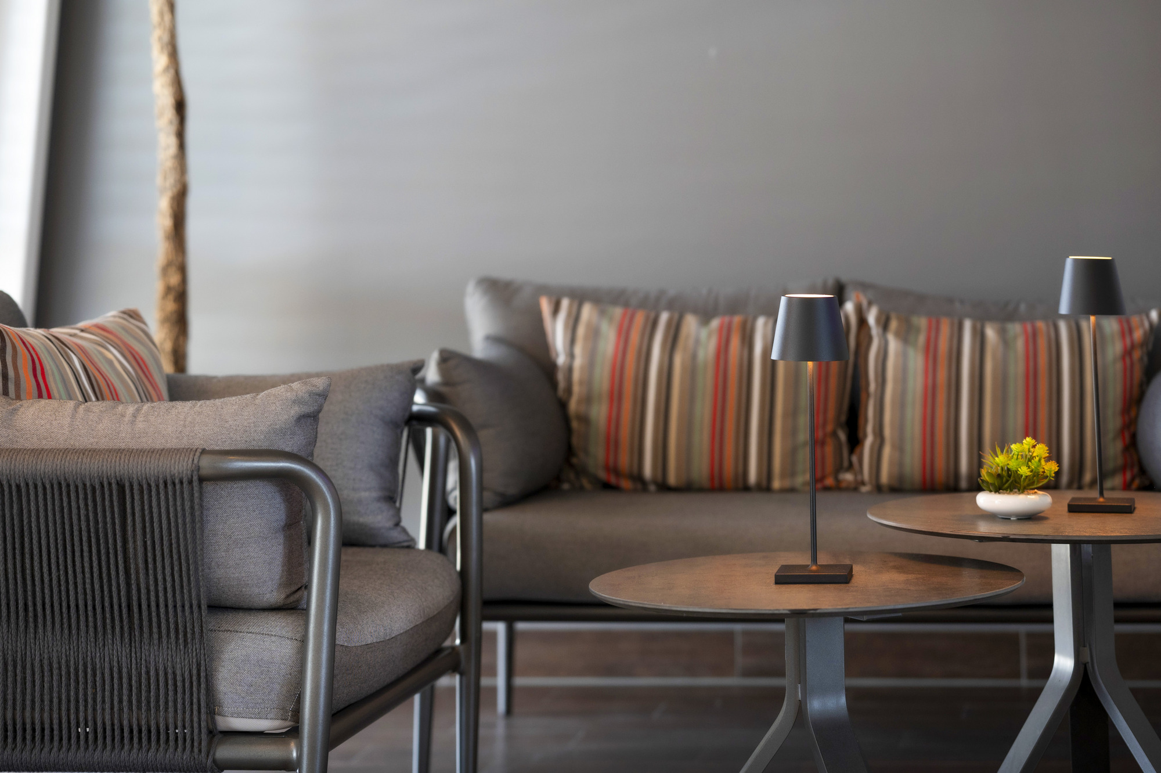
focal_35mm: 85
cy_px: 386
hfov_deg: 23.9
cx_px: 580
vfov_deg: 16.1
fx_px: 2740
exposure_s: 1/125
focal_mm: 85
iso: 800
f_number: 2.5
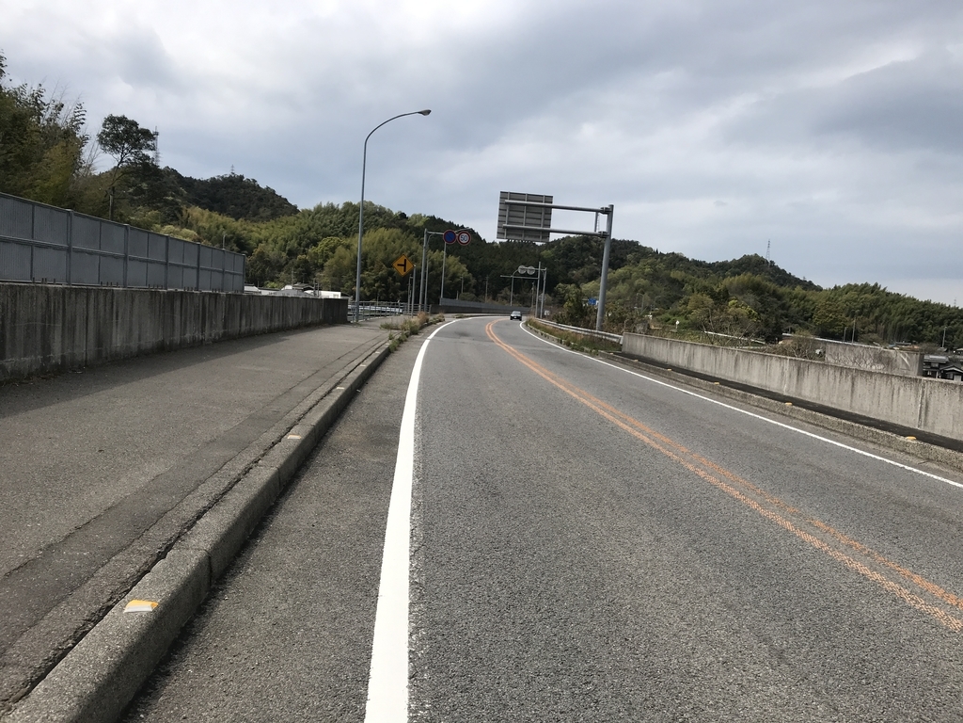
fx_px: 779
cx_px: 482
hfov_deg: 63.4
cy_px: 362
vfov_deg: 49.7
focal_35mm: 28
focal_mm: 3.99
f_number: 1.8
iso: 20
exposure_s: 1/3096
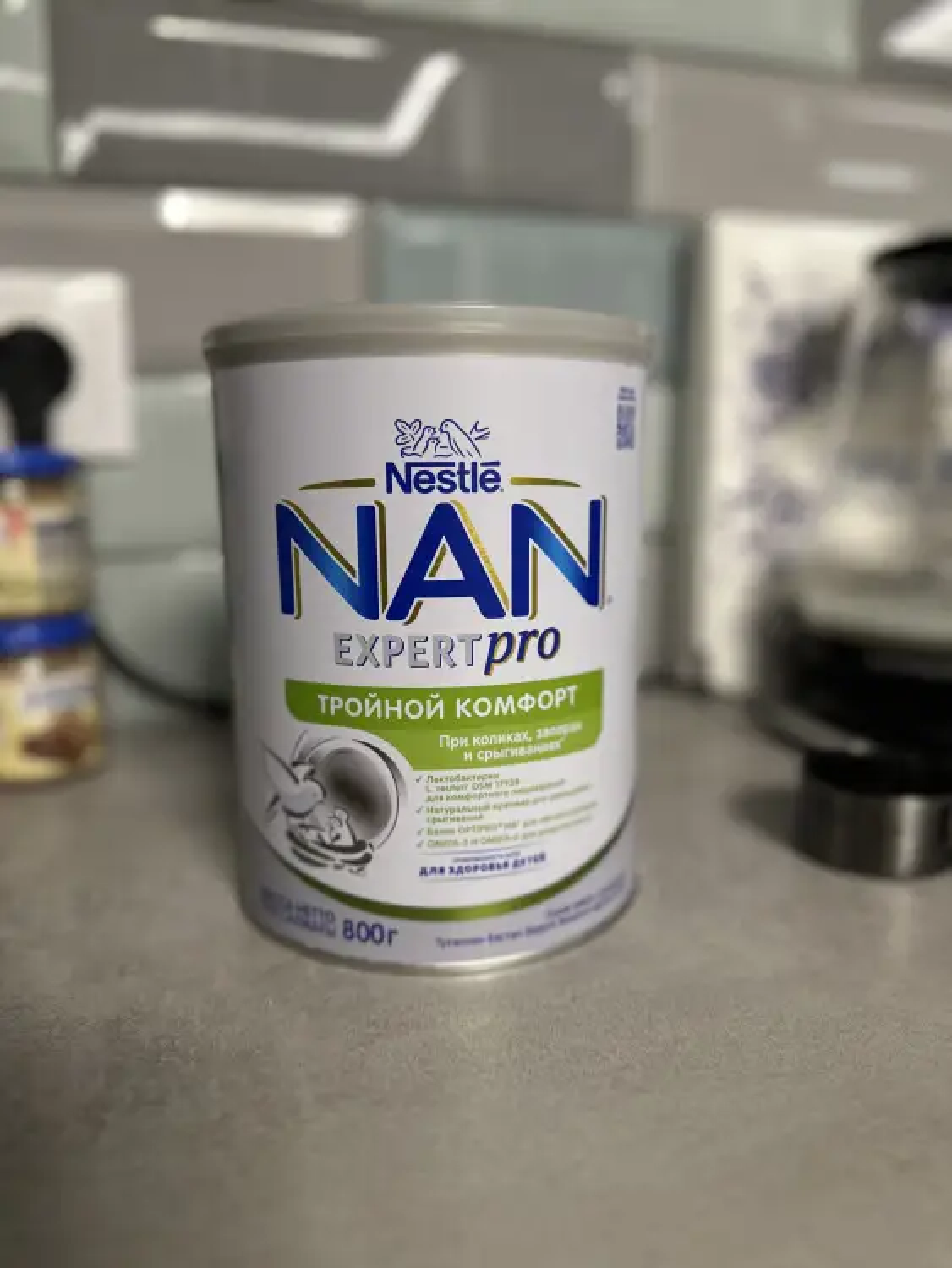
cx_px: 476
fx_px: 880
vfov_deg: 71.6
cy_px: 634
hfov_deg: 56.8
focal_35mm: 24
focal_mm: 6.86
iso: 250
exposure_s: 1/60
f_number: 1.78
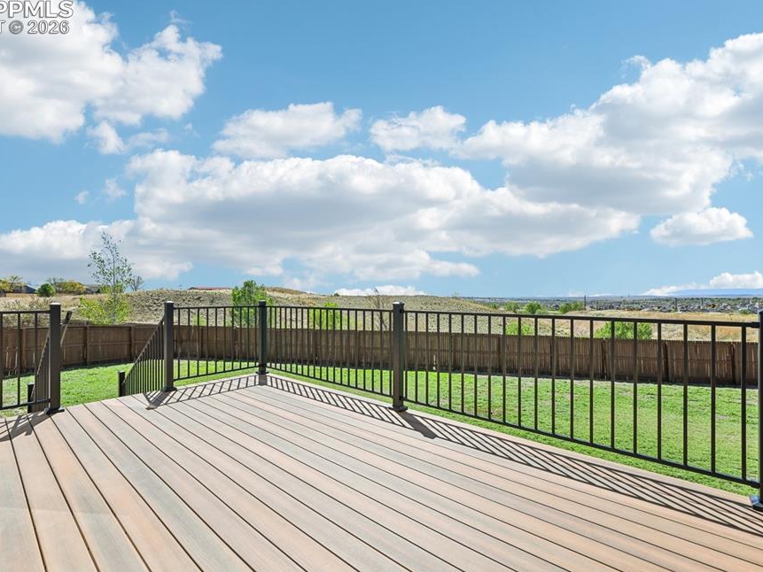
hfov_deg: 94.3
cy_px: 287
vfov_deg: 78.1
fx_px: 353
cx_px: 349
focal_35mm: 16
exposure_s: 1/125
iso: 64
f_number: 11
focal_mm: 14
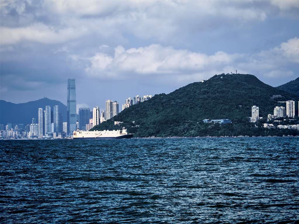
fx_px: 1244
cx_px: 150
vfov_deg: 10.3
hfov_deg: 13.7
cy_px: 112
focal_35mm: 144
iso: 50
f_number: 2.6
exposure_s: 1/260
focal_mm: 15.38
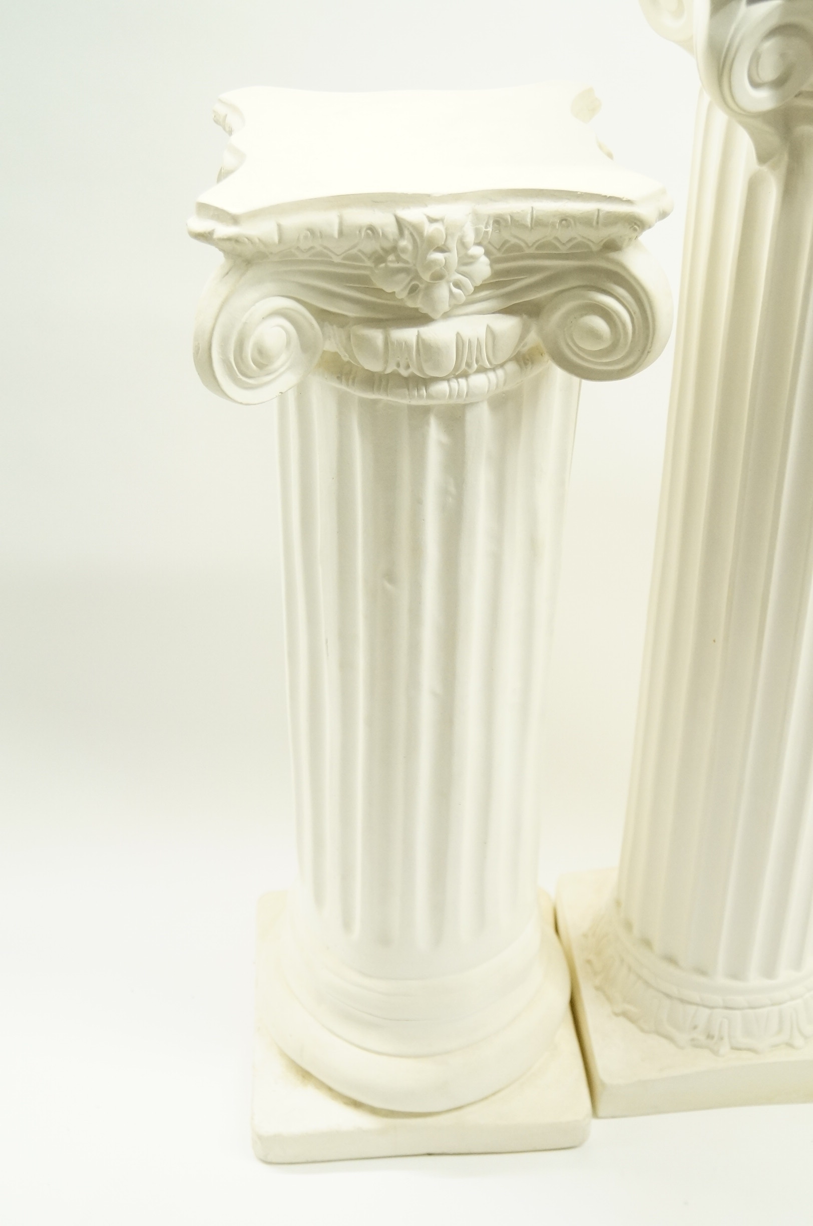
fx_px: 1427
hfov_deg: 31.8
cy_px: 613
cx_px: 406
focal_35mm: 42
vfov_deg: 46.5
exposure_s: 1/60
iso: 2500
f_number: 4.5
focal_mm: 28
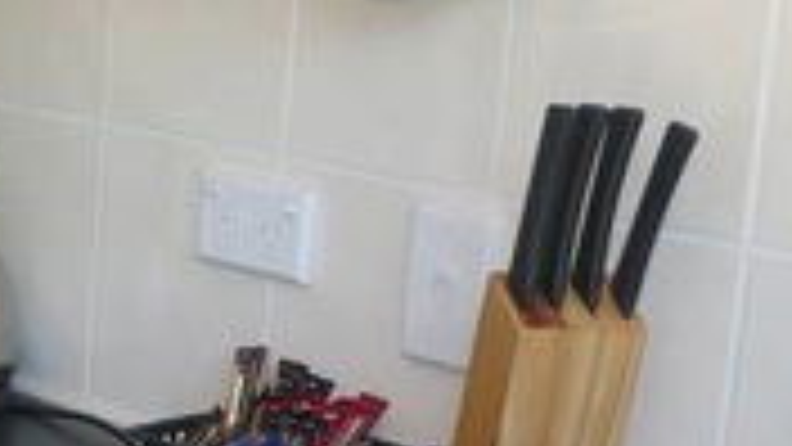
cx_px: -140
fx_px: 2184
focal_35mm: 104
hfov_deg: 19.4
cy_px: 302
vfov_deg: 11.6
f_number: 2.8
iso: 100
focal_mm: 5.8
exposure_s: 1/30
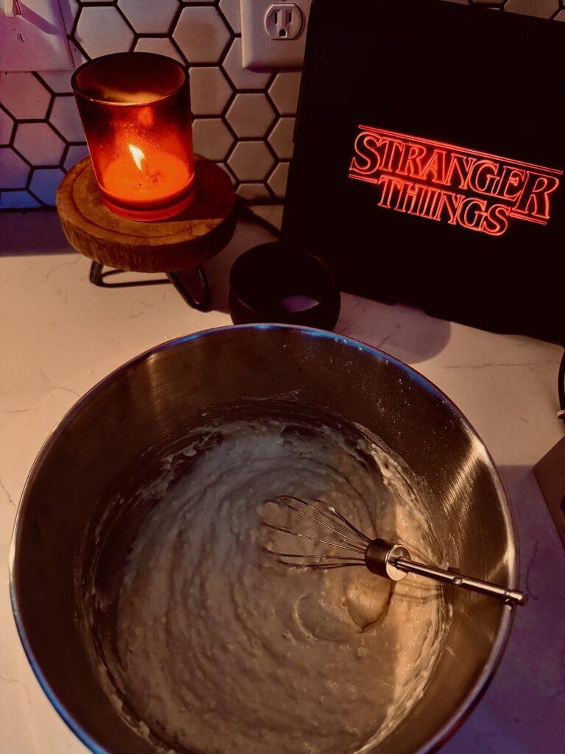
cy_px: 377
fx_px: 522
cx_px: 282
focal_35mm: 24
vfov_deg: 71.6
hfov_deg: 56.8
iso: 1000
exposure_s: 1/40
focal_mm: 6.76
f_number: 1.78
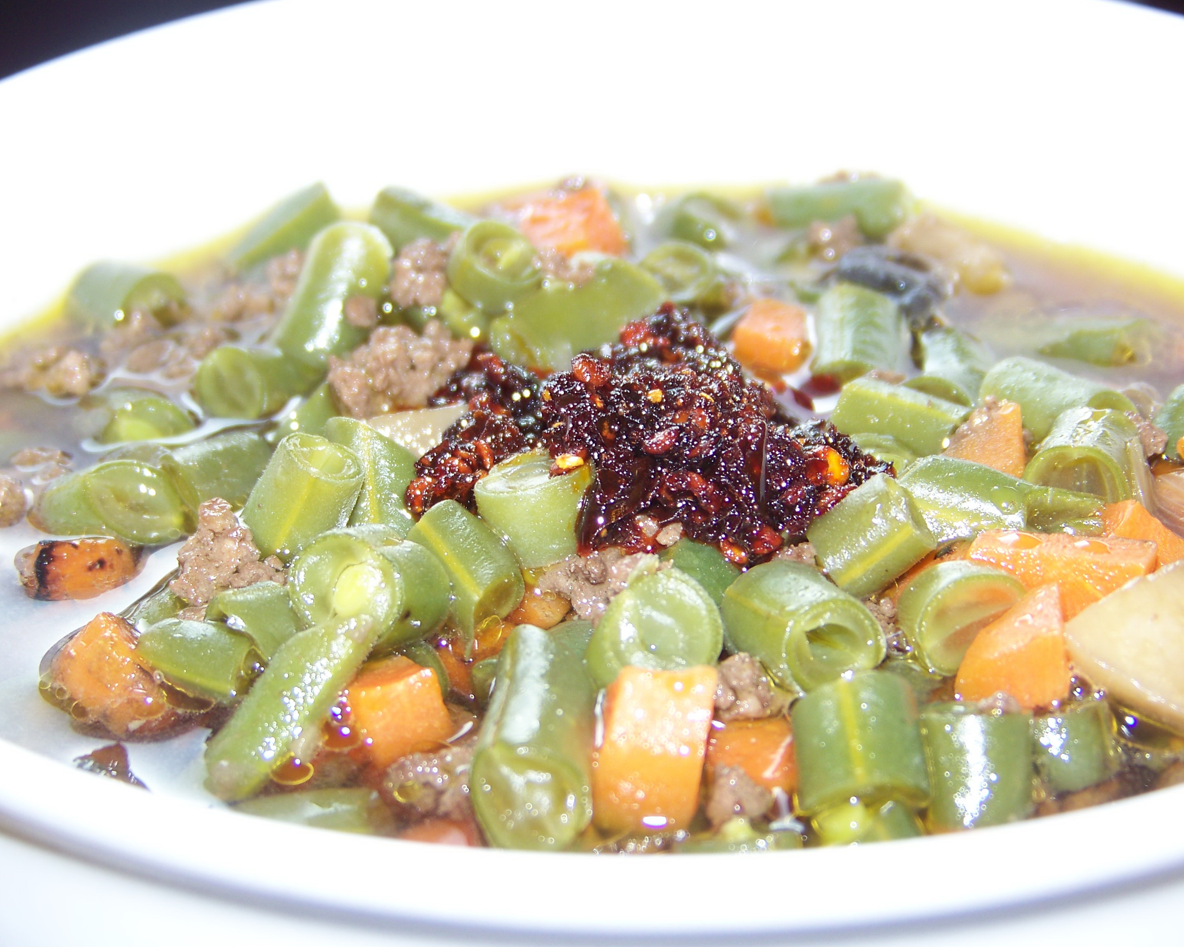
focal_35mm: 91
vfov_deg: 16.9
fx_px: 3188
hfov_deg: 21.0
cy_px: 475
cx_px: 611
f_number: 3.2
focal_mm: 14.6
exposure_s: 1/40
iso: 64
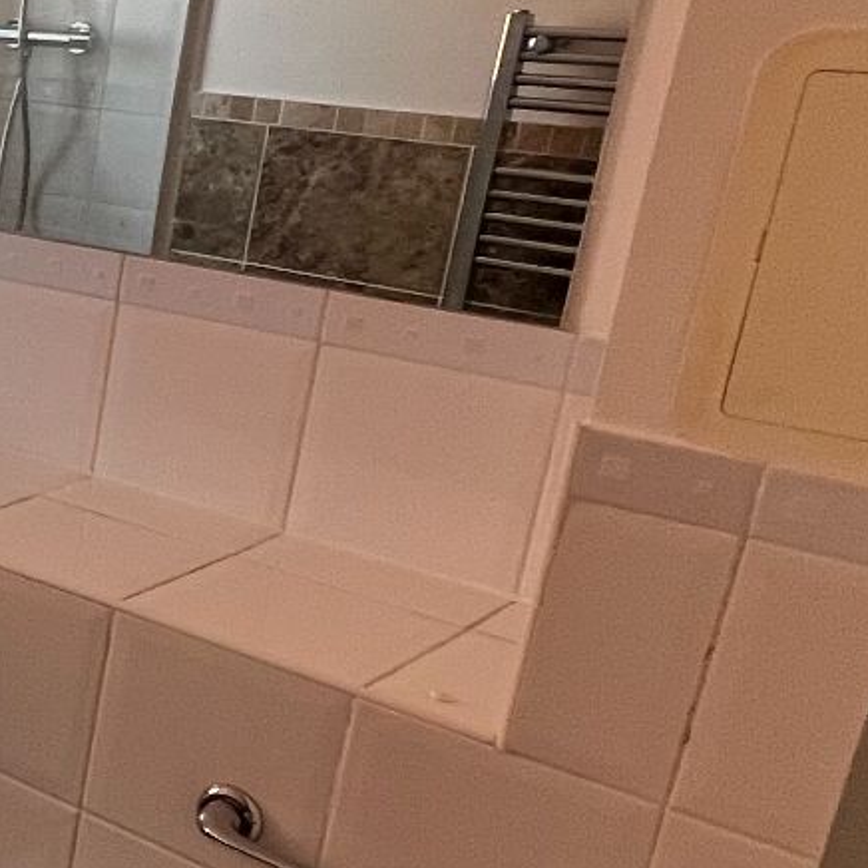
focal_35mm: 54
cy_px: 428
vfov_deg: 31.6
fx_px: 1532
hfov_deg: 21.9
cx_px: -641
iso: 125
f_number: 1.8
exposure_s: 1/99
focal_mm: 1.57
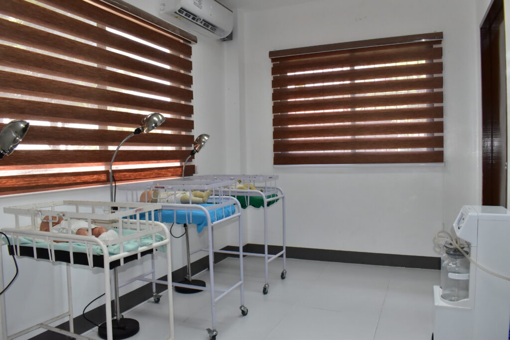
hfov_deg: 67.4
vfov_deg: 47.9
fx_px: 383
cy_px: 170
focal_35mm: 27
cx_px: 255
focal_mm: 18
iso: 1600
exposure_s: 1/100
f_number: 10
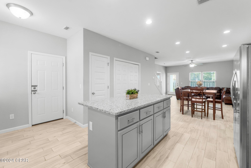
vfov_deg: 77.3
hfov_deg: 100.4
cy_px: 84
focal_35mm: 15
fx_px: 105
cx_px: 126
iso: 400
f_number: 9
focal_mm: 10
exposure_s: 1/13
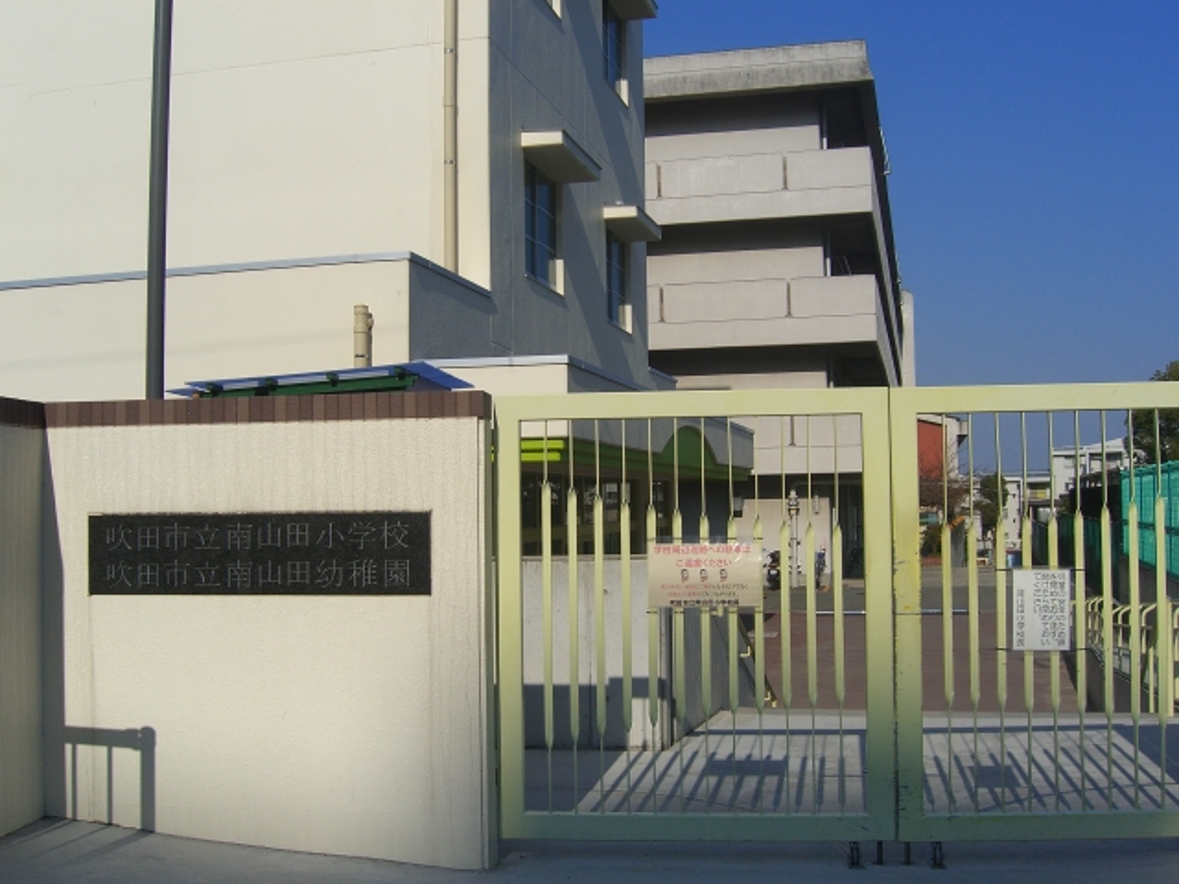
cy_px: 442
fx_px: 1294
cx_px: 590
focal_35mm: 38
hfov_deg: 49.0
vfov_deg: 37.7
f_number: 8
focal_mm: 7.9
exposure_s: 1/400
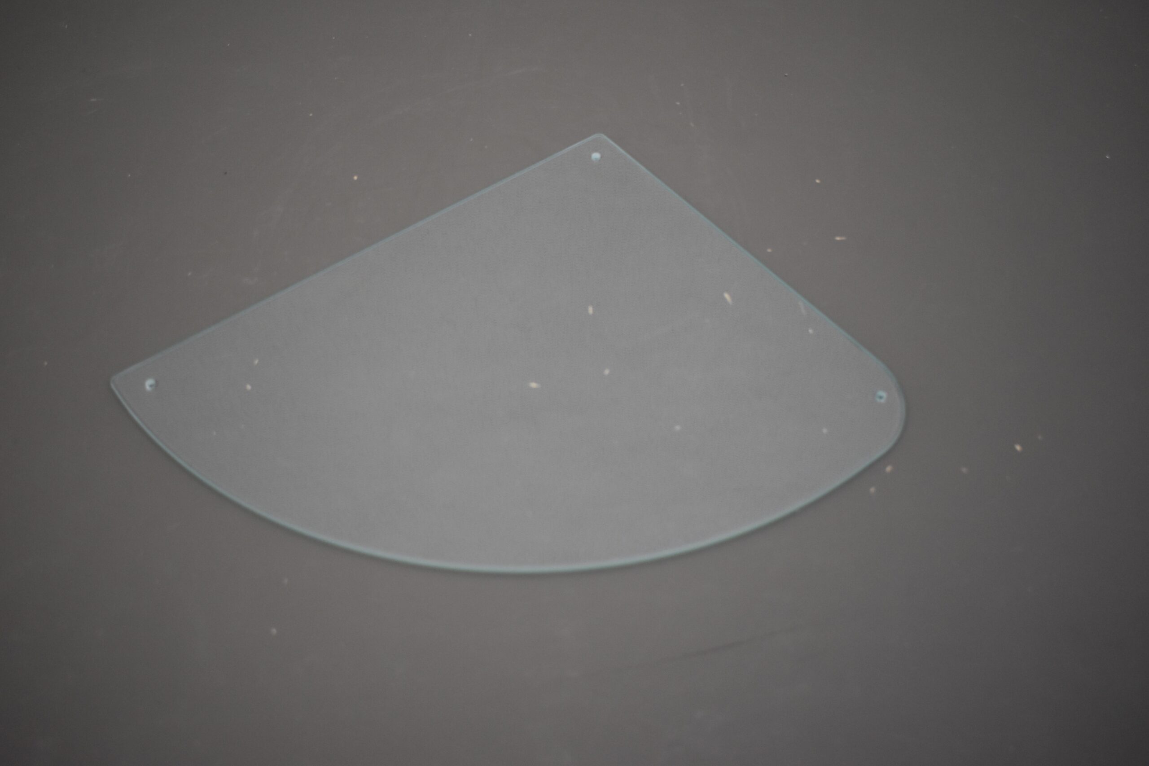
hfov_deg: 53.1
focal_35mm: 36
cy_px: 383
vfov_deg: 36.9
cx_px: 574
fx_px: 1149
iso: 800
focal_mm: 24
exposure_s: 1/200
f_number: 4
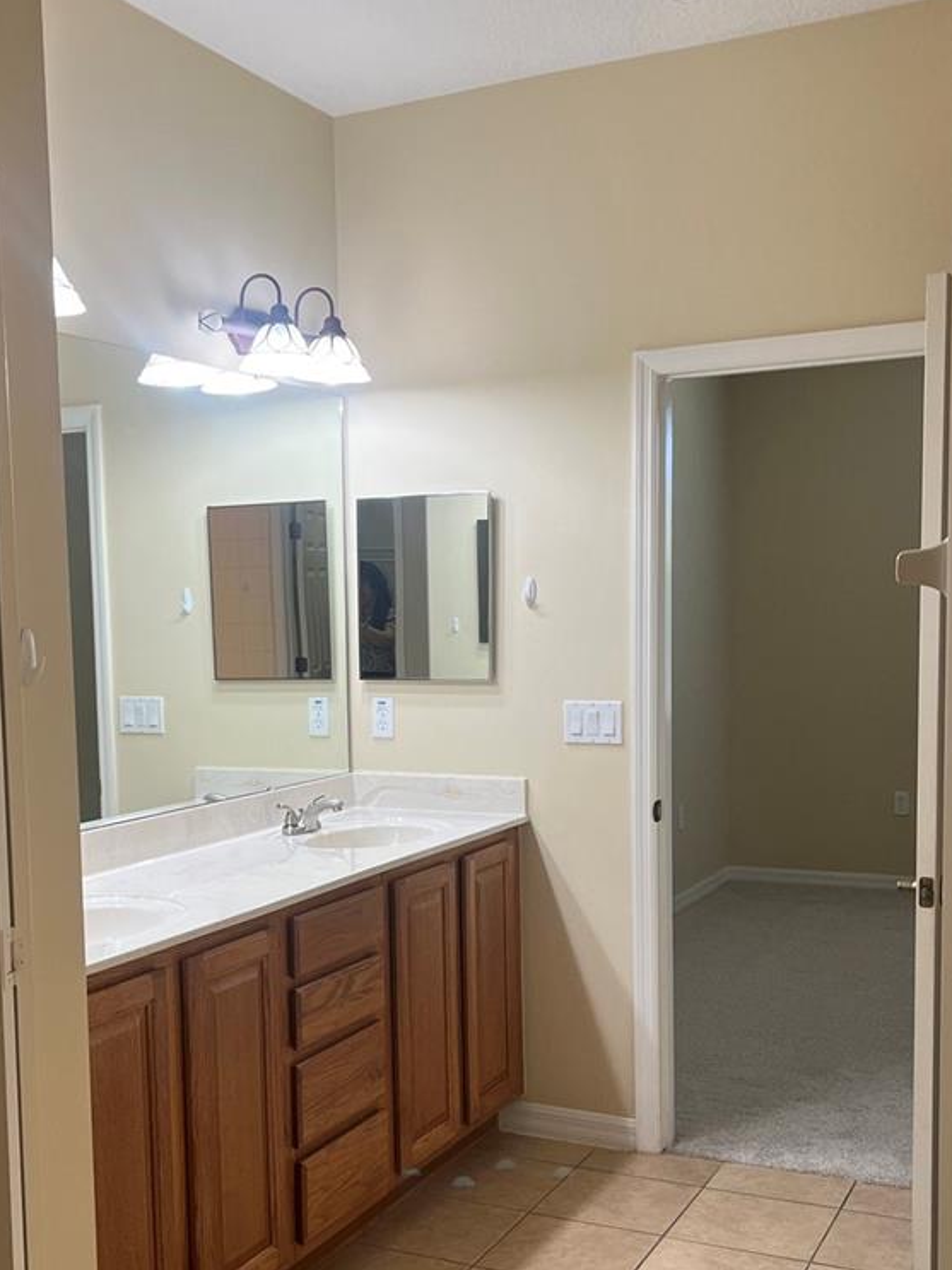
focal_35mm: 42
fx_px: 1541
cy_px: 766
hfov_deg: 34.2
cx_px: 379
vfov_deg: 44.6
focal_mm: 5.1
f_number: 1.6
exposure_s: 1/120
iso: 100
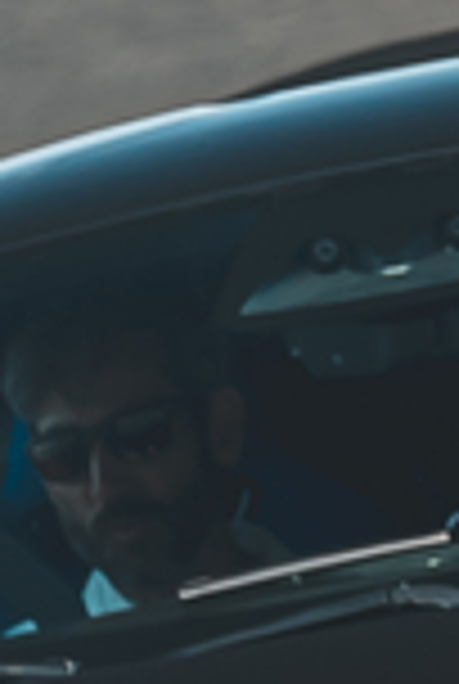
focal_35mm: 2274
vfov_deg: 0.9
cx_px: 1296
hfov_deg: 0.6
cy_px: 562
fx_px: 43290
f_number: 2.8
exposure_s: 1/400
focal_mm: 200
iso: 50
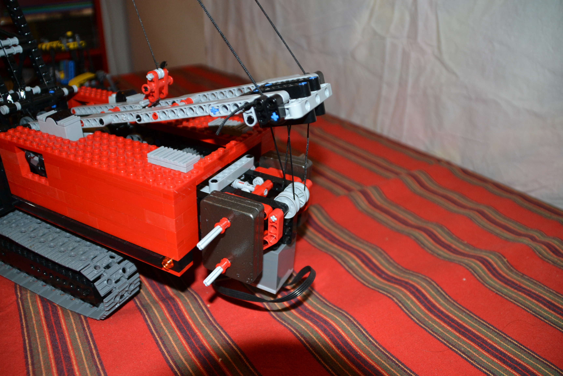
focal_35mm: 27
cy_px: 188
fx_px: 422
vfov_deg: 47.9
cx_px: 282
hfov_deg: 67.4
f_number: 3.5
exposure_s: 1/60
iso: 560
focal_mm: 18
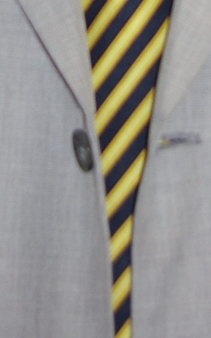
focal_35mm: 284
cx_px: 115
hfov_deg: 4.6
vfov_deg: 7.0
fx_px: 2612
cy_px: -460
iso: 200
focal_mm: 35
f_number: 4.5
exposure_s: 1/45
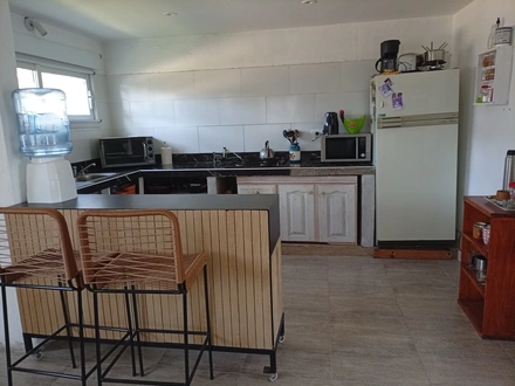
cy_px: 193
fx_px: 402
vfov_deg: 51.4
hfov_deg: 65.3
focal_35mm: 27
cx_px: 258
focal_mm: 3.84
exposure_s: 1/50
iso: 249
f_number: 1.8
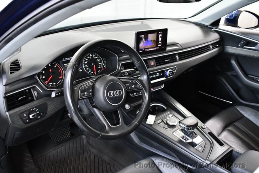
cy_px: 86
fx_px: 259
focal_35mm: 36
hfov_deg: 53.1
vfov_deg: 36.9
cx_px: 130
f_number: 3.5
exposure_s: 1/80
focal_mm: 18
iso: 3200
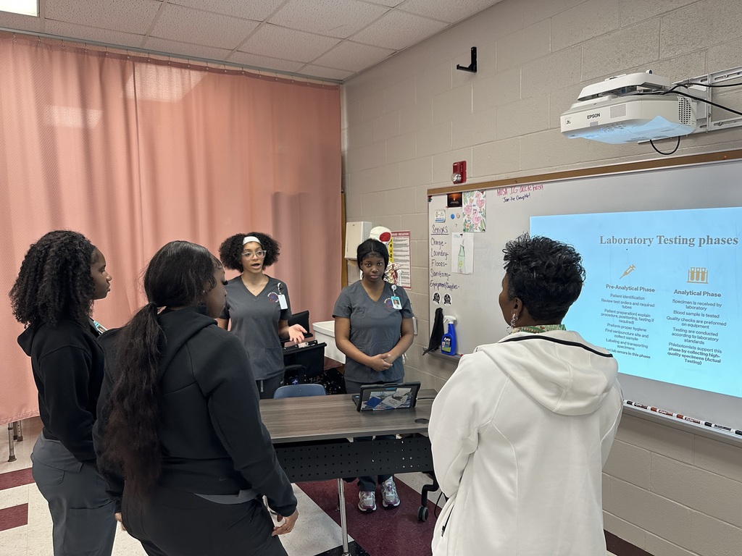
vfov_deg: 56.8
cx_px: 371
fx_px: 514
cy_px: 278
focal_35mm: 24
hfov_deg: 71.6
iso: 200
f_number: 1.78
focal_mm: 6.86
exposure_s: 1/120
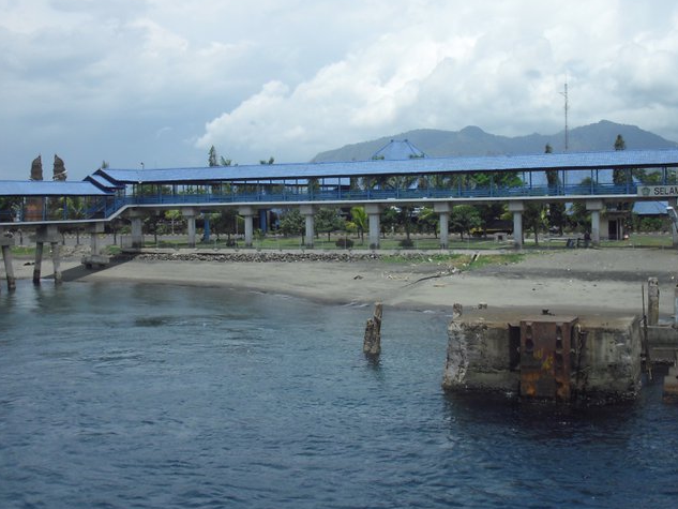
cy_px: 207
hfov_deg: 39.6
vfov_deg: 30.2
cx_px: 350
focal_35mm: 48
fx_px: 940
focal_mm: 6.2
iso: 100
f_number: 8
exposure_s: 1/400
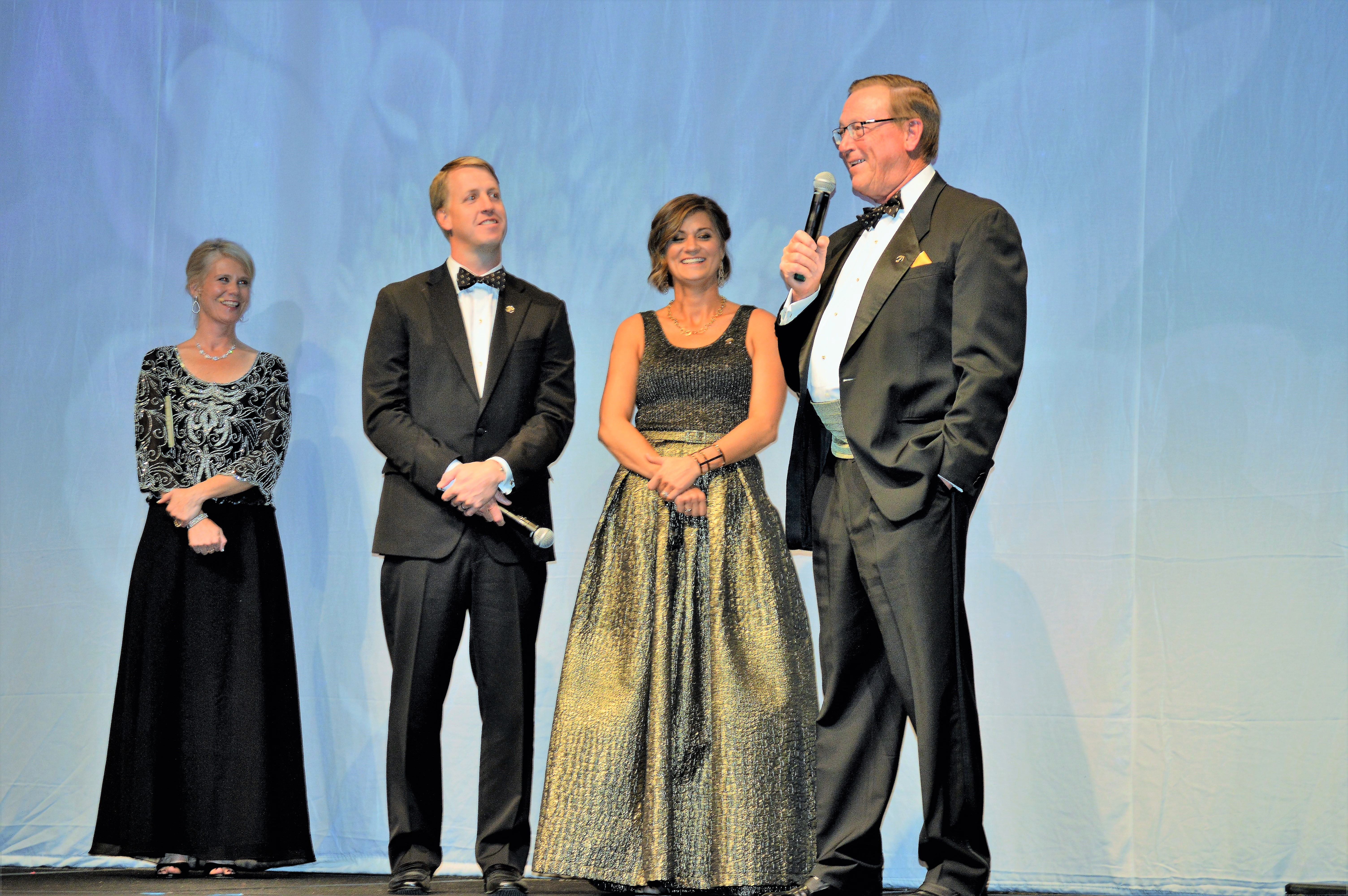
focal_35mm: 117
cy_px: 448
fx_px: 4377
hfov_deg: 17.5
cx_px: 674
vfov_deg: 11.7
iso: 560
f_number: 4.5
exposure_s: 1/60
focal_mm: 78
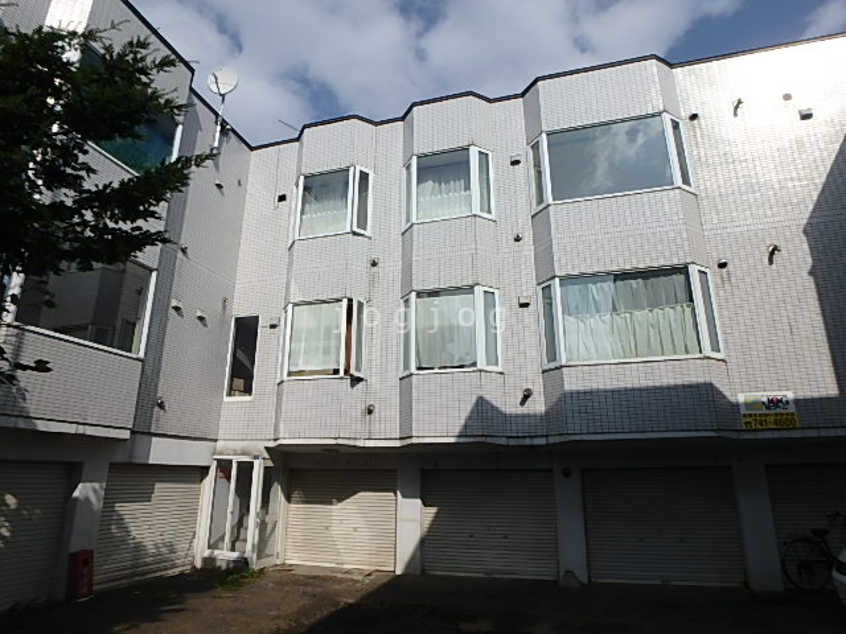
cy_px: 317
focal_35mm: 21
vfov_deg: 63.4
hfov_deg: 79.0
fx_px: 513
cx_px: 423
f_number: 6
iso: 125
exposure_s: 1/1000
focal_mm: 3.7
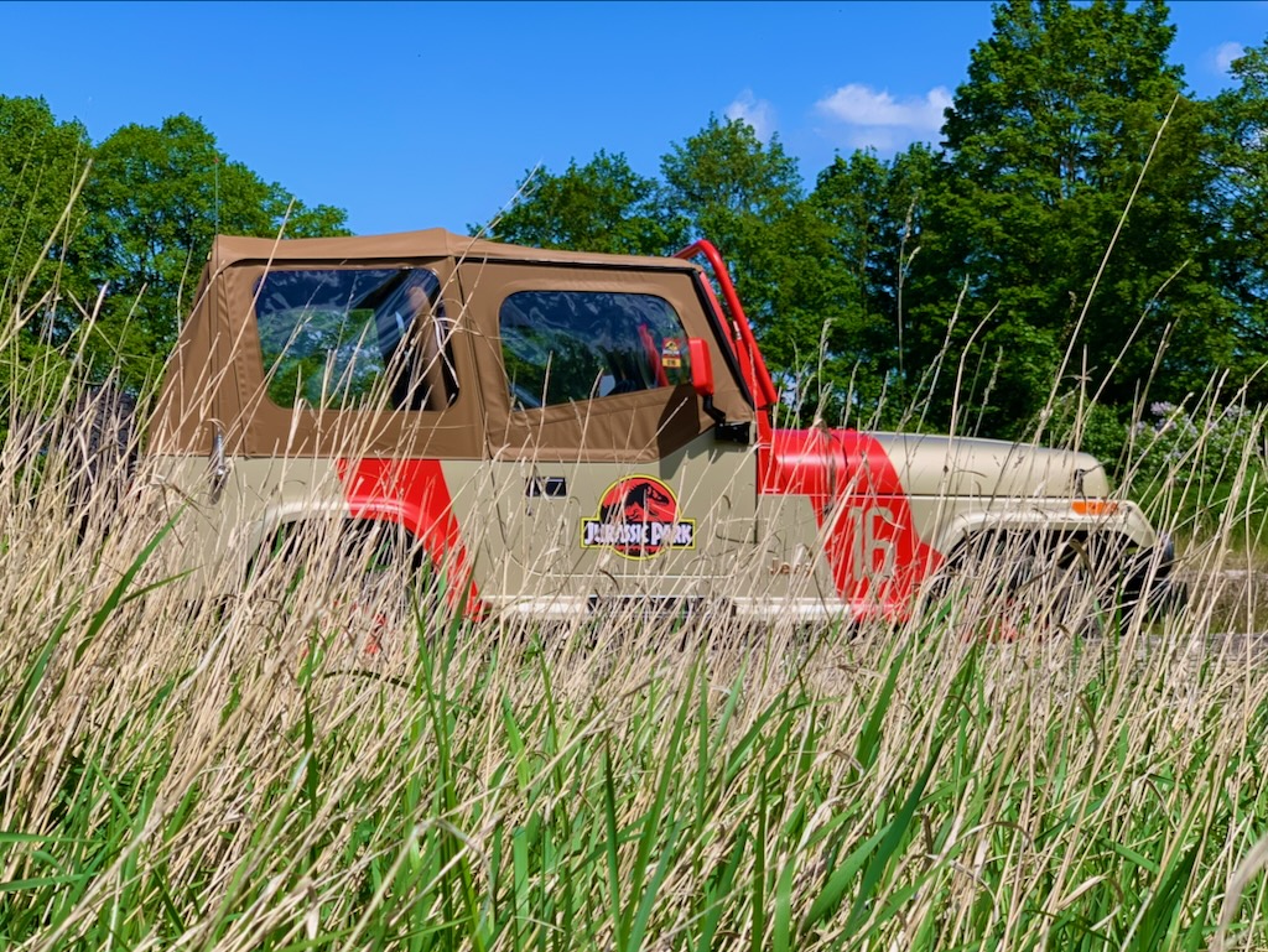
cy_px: 476
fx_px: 1906
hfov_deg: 36.8
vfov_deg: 28.1
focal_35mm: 52
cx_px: 634
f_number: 2.4
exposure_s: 1/1410
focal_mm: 6
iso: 16
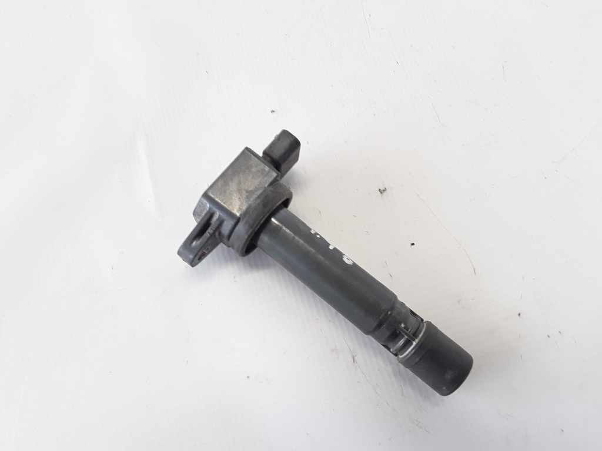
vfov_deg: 51.4
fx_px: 470
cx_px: 301
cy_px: 226
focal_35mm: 27
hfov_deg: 65.3
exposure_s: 1/33
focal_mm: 2.91
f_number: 1.9
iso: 40
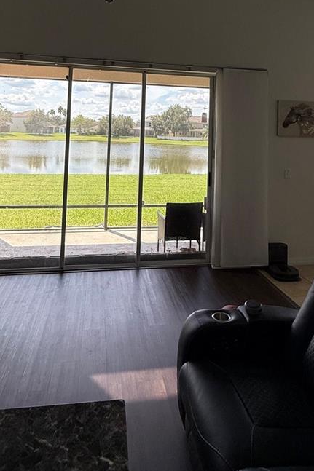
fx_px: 353
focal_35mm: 27
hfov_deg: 47.9
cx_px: 164
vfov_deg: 63.3
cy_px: 115
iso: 64
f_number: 2.2
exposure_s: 1/331
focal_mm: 2.22
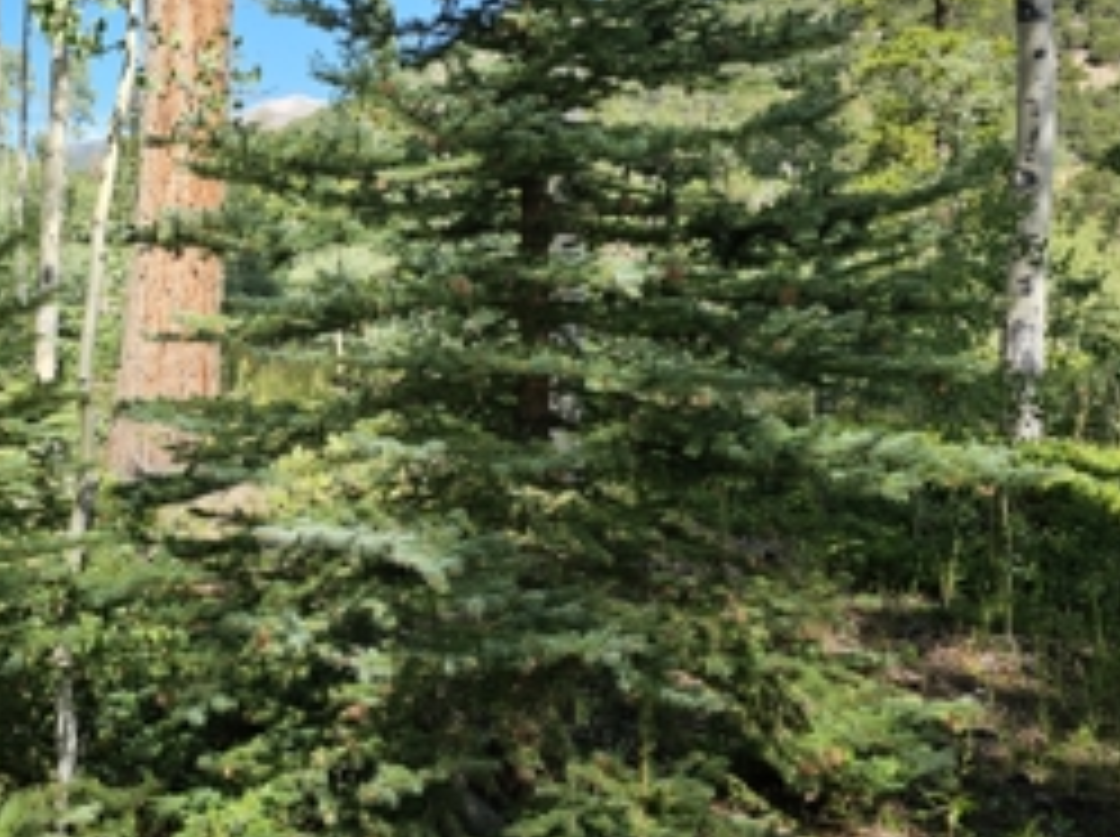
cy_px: 252
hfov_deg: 48.1
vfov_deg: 38.0
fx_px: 1195
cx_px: 270
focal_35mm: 37
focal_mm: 6.3
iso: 10
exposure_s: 1/322
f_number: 1.7
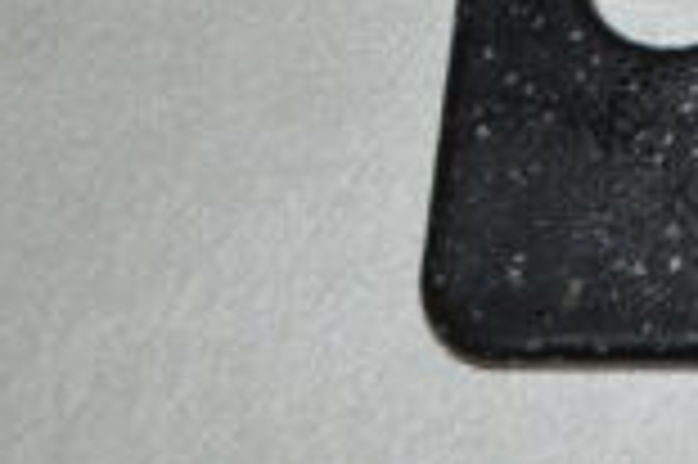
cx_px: 1563
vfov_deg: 7.4
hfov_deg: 10.4
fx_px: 3409
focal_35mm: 176
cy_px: -516
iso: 100
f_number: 8
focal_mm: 26
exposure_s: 1/60
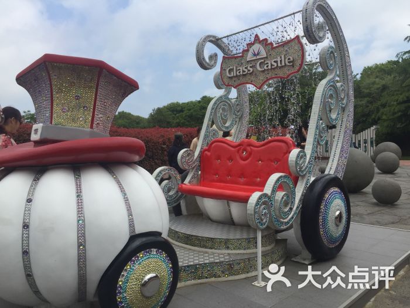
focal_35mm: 29
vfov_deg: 48.2
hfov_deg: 61.7
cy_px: 154
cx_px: 205
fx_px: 343
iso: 32
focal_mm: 4.15
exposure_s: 1/1980
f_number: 2.2
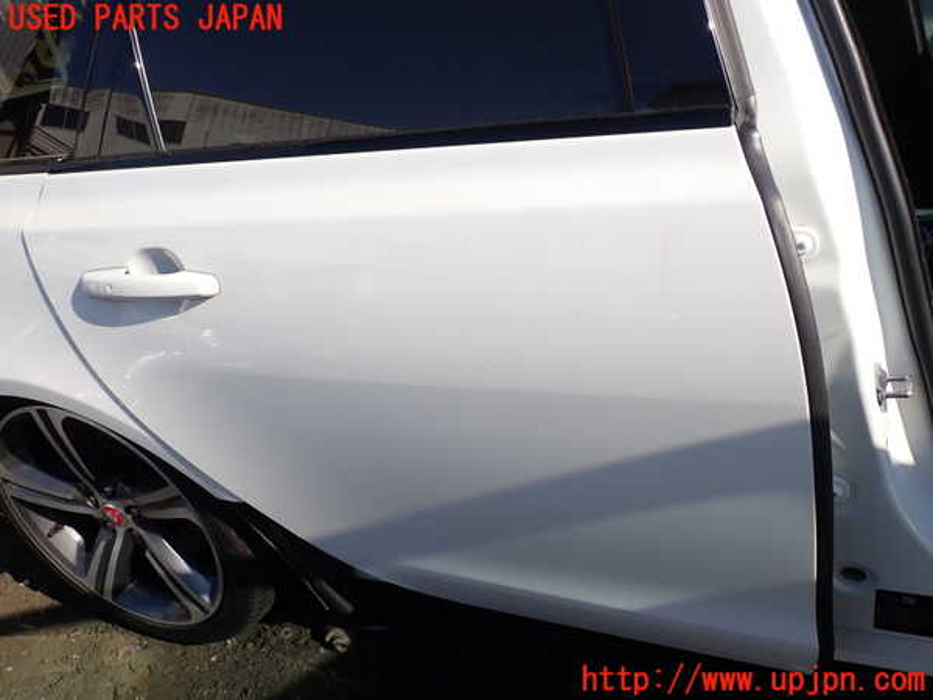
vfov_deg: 46.8
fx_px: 809
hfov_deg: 60.0
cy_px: 350
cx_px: 466
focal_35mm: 30
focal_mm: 5.4
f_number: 3.2
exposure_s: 1/1000
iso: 100
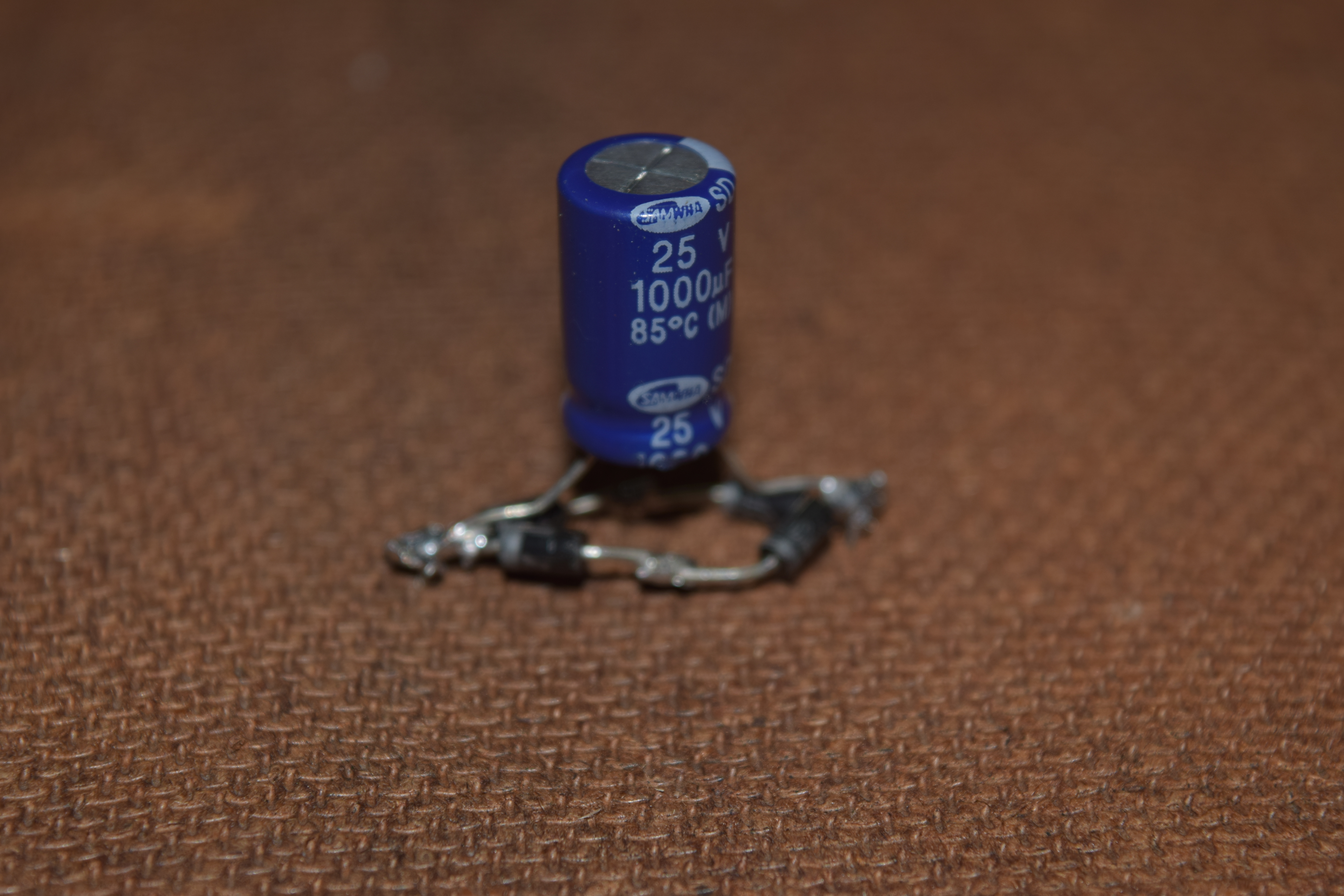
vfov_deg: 16.6
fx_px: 3080
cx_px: 672
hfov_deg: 24.6
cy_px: 448
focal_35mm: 82
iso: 100
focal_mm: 55
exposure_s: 1/60
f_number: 5.6
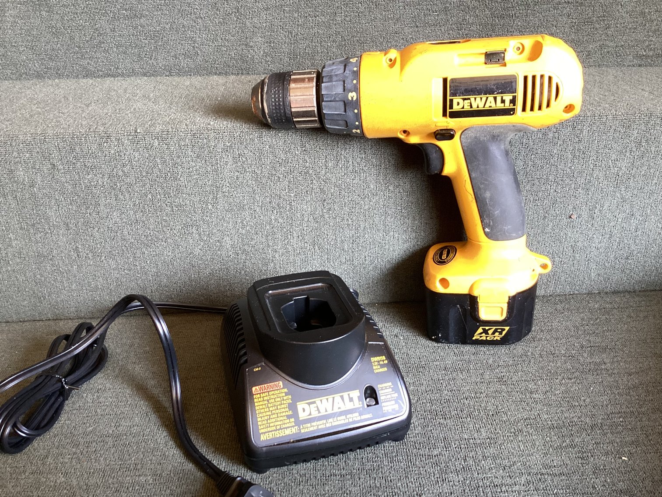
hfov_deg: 58.3
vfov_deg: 45.4
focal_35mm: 31
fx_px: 593
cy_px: 248
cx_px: 331
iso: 125
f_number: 2.4
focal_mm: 3.3
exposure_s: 1/60
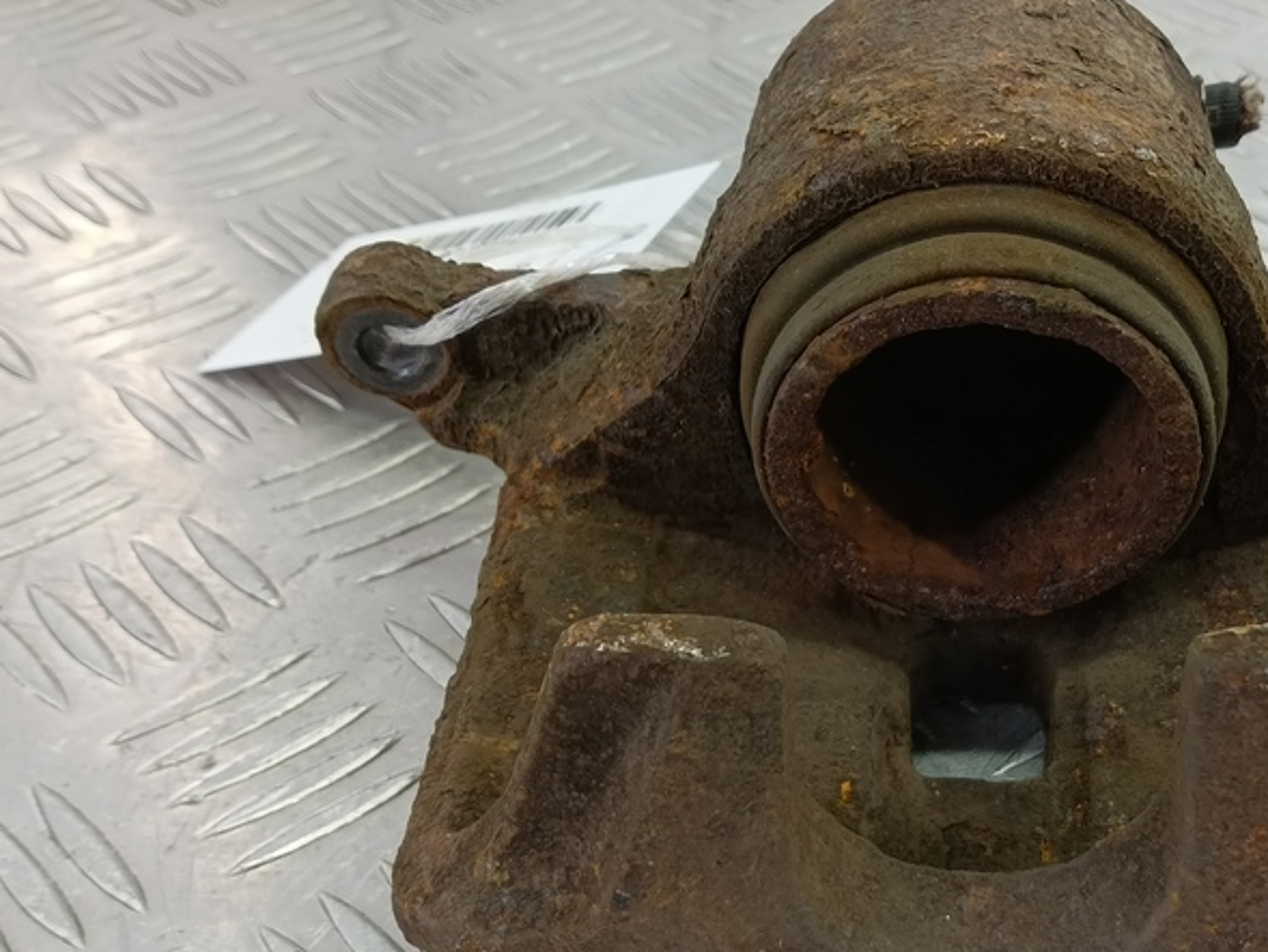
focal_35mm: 40
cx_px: 977
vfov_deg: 35.9
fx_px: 1466
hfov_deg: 44.9
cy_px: 541
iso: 127
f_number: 1.6
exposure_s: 1/50
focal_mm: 4.11
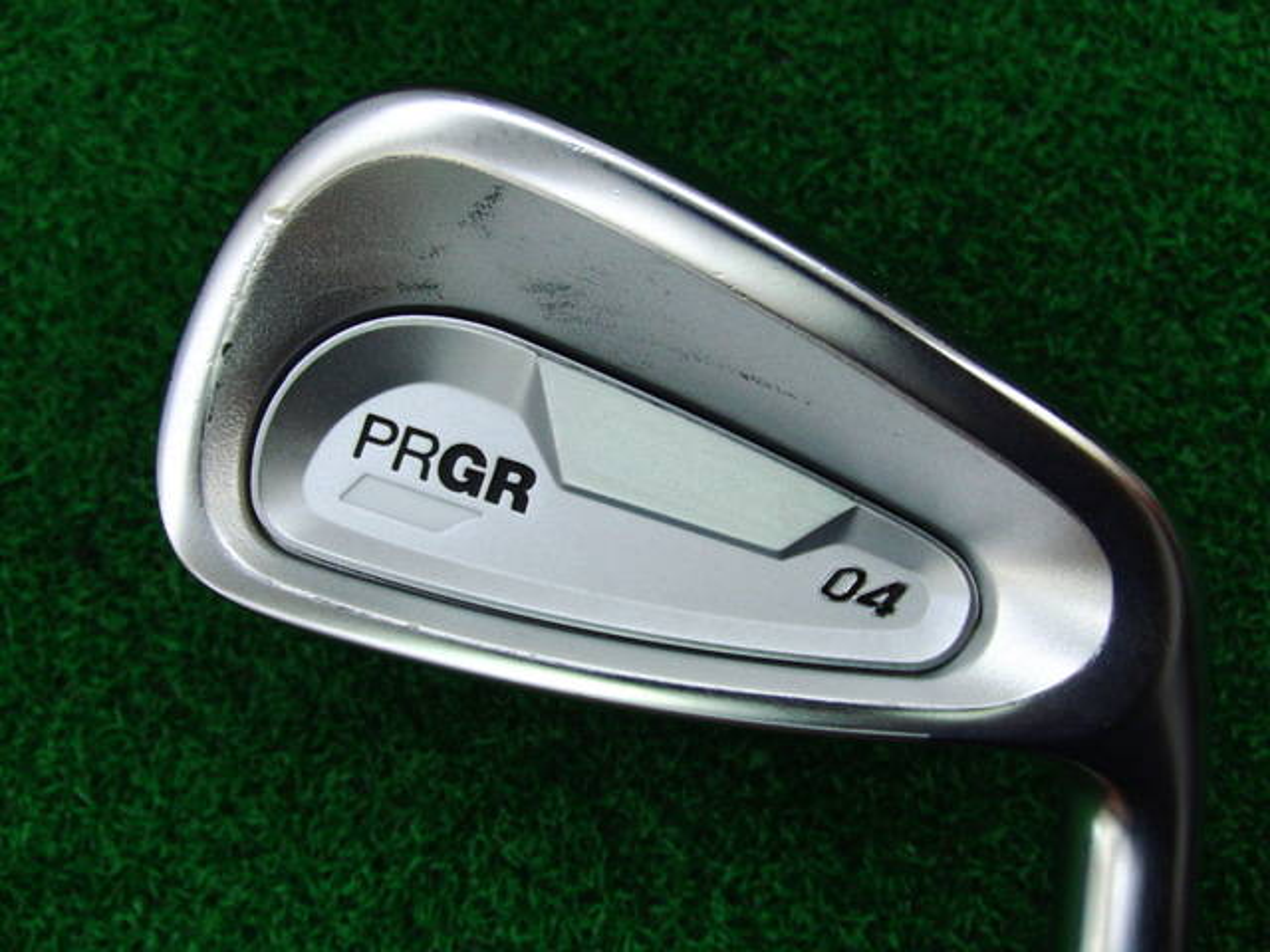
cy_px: 476
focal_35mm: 37
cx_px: 635
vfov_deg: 38.7
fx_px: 1357
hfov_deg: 50.1
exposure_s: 1/80
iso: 200
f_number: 3.6
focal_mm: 6.42
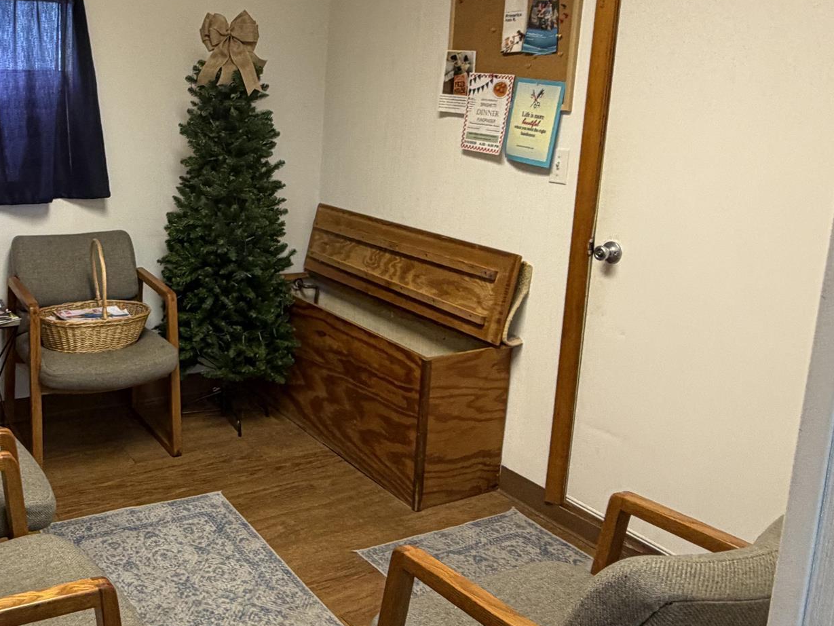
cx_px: 204
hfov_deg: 50.4
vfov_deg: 40.5
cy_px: 240
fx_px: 843
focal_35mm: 35
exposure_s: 1/60
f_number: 2.2
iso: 200
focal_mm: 2.22
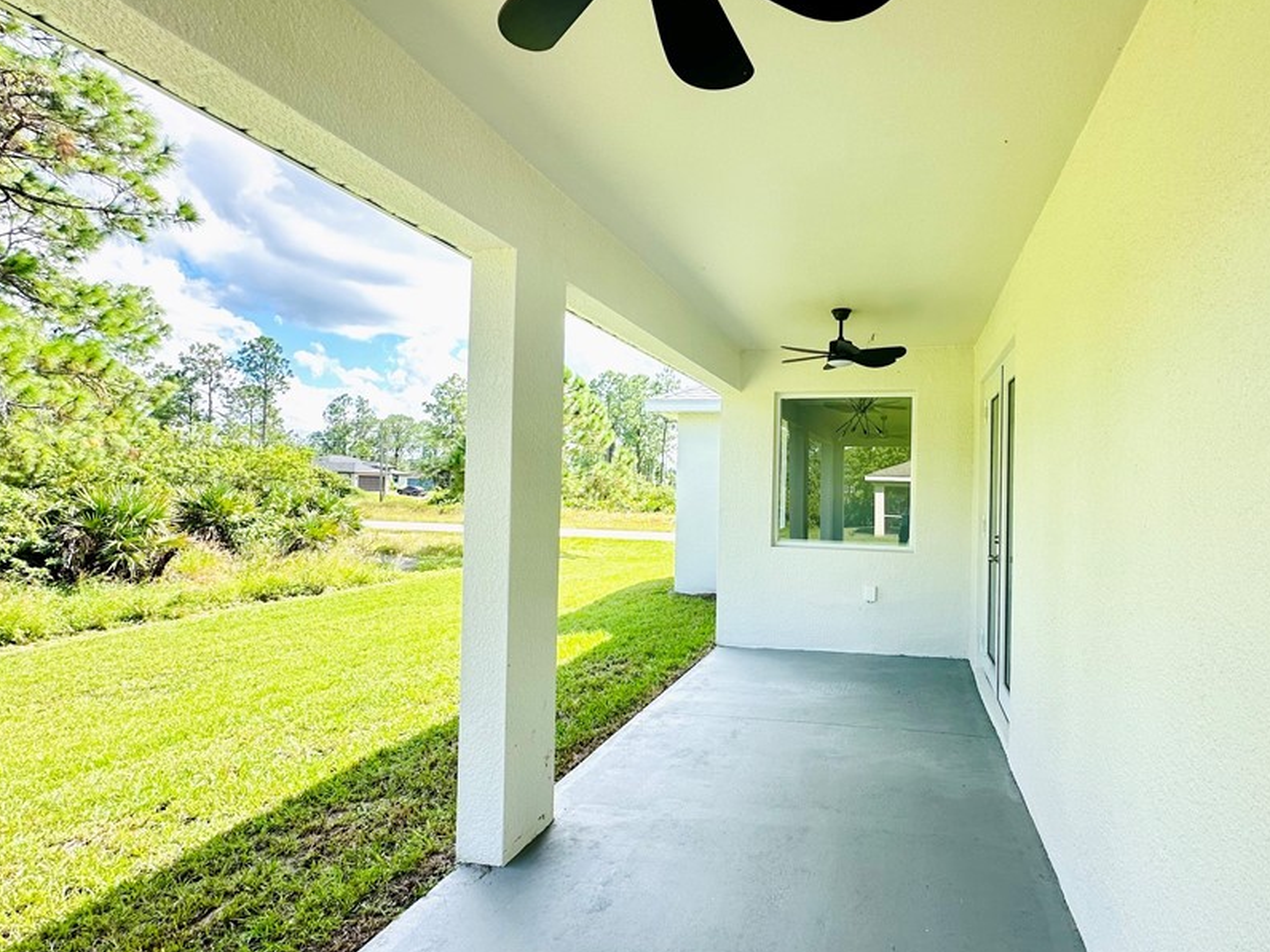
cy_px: 477
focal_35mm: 18
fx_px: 660
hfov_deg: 86.8
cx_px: 755
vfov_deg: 71.6
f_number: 2.2
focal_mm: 2.22
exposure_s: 1/276
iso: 40
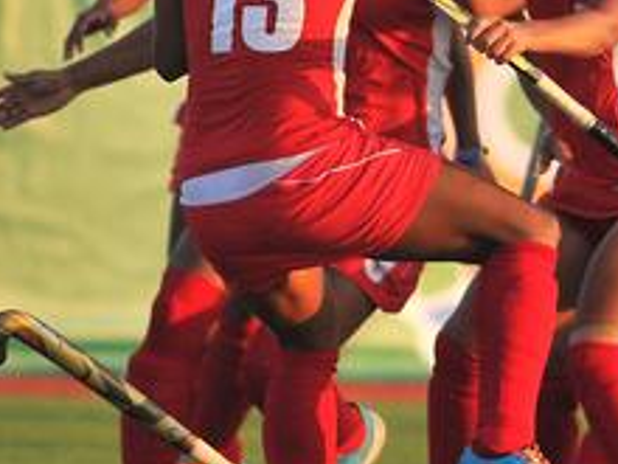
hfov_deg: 1.7
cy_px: 108
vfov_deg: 1.3
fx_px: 21031
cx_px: 775
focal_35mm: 1178
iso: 400
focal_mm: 300
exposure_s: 1/3200
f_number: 10
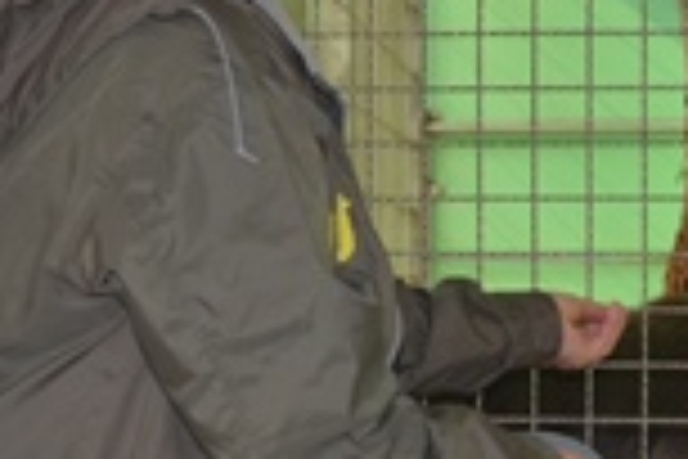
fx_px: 2178
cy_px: 245
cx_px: 414
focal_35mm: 114
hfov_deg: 17.9
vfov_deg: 12.0
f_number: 4.2
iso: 800
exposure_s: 1/30
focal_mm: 26
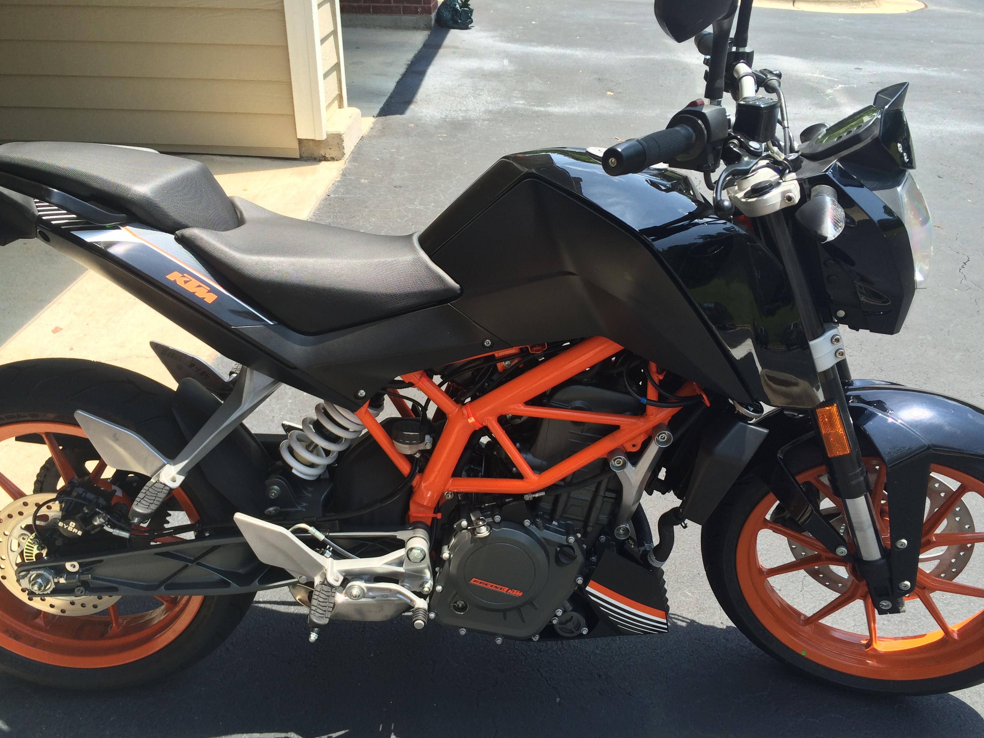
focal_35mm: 30
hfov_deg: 60.0
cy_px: 367
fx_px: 853
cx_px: 485
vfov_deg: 46.8
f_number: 2.2
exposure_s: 1/612
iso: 32
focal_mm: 4.15
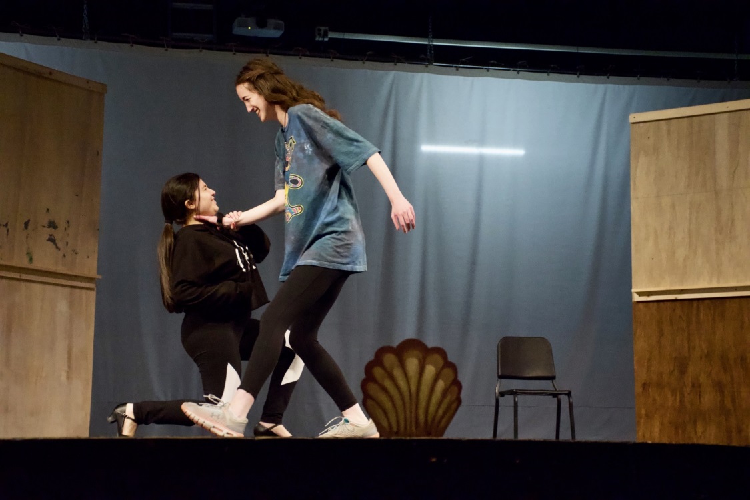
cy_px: 250
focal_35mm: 78
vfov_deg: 17.5
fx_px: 1625
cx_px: 375
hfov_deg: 26.0
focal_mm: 52
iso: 6400
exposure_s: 1/160
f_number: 4.8
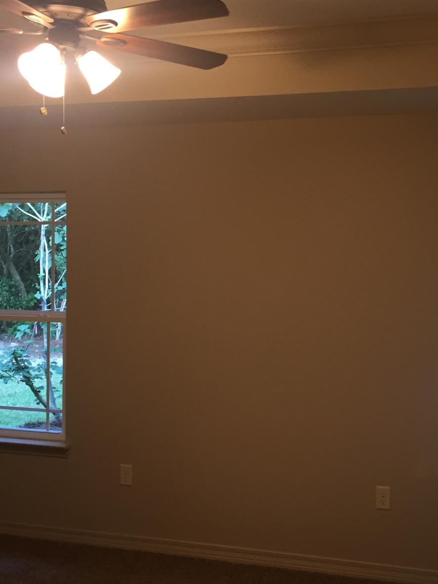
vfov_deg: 38.9
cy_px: 277
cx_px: 252
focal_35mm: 49
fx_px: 827
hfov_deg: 29.6
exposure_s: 1/30
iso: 100
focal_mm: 4.15
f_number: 2.2
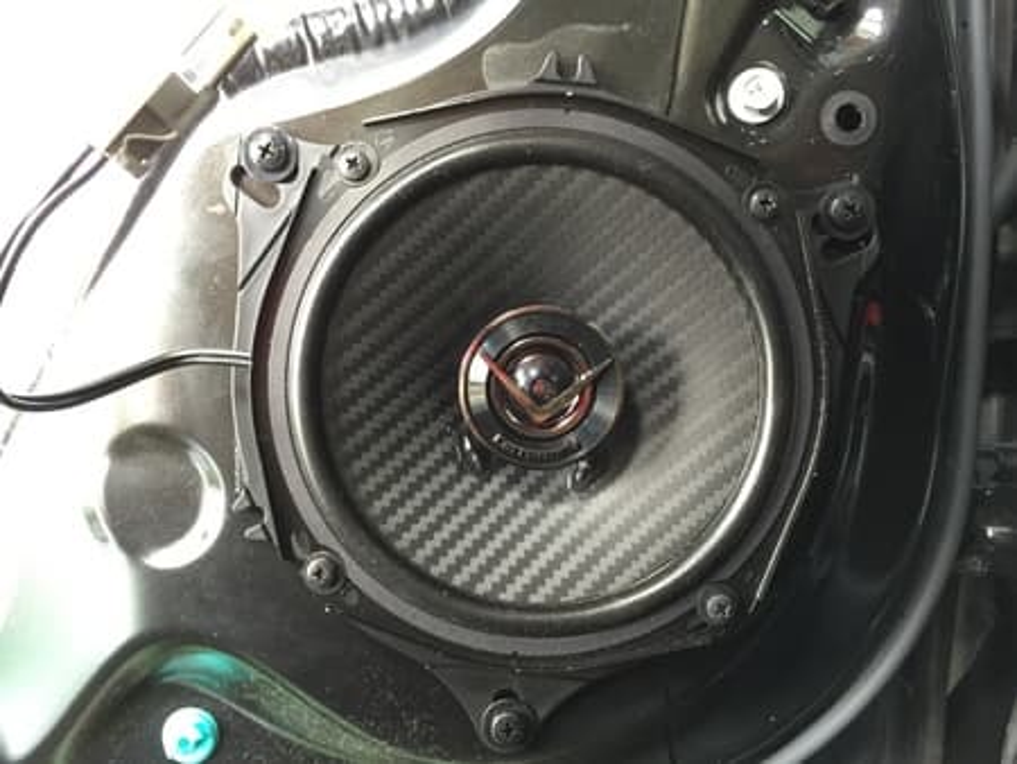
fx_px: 852
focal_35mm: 29
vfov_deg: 48.3
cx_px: 508
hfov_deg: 61.6
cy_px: 382
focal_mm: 4.15
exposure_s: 1/10
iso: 100
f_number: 2.2
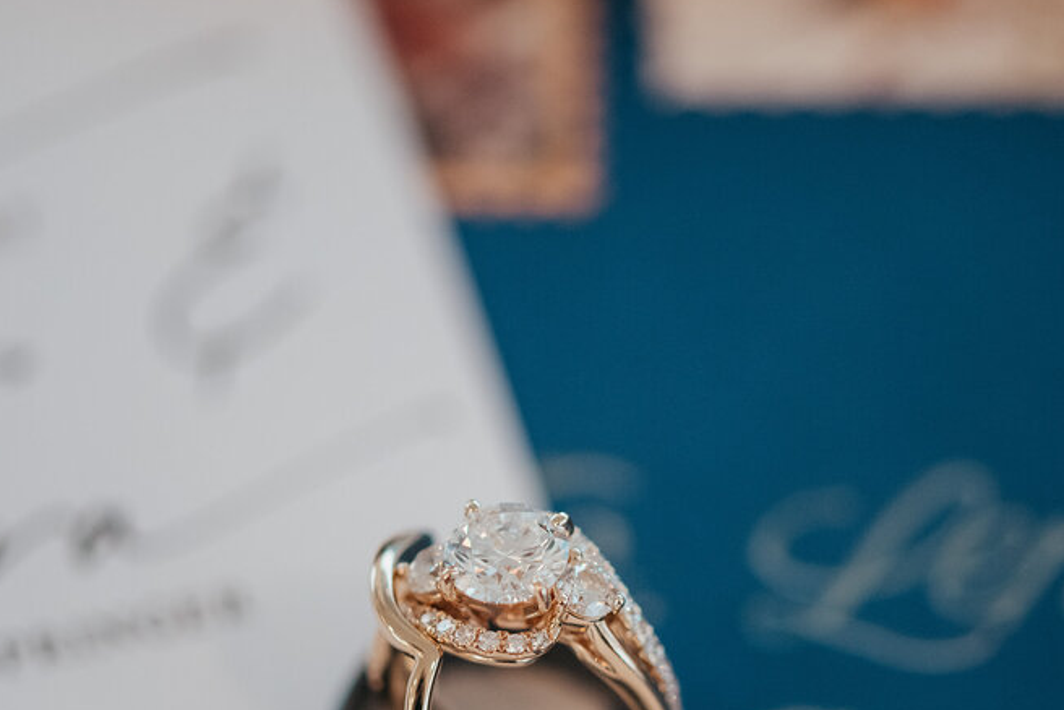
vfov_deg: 7.2
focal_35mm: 192
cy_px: 511
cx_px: 560
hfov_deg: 10.7
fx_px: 5677
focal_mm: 105
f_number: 3.5
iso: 800
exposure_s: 1/125
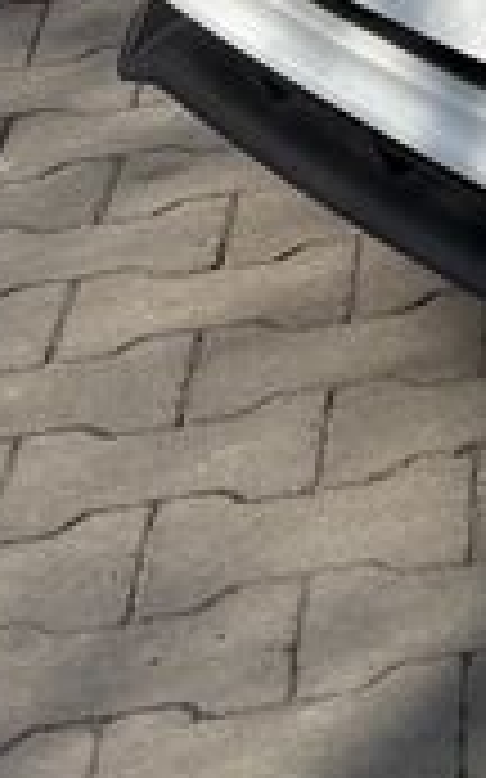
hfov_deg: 6.7
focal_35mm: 163
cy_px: -917
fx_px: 3457
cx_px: 1809
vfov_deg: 11.3
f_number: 1.6
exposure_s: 1/4608
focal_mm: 5.96
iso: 50
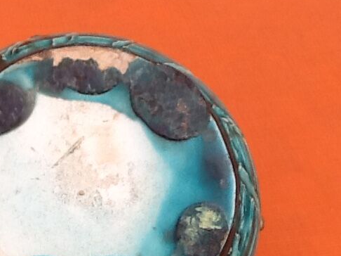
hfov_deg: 22.1
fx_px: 857
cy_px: 210
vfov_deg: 16.8
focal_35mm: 87
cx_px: 56
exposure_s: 1/318
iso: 40
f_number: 2.4
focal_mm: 2.03
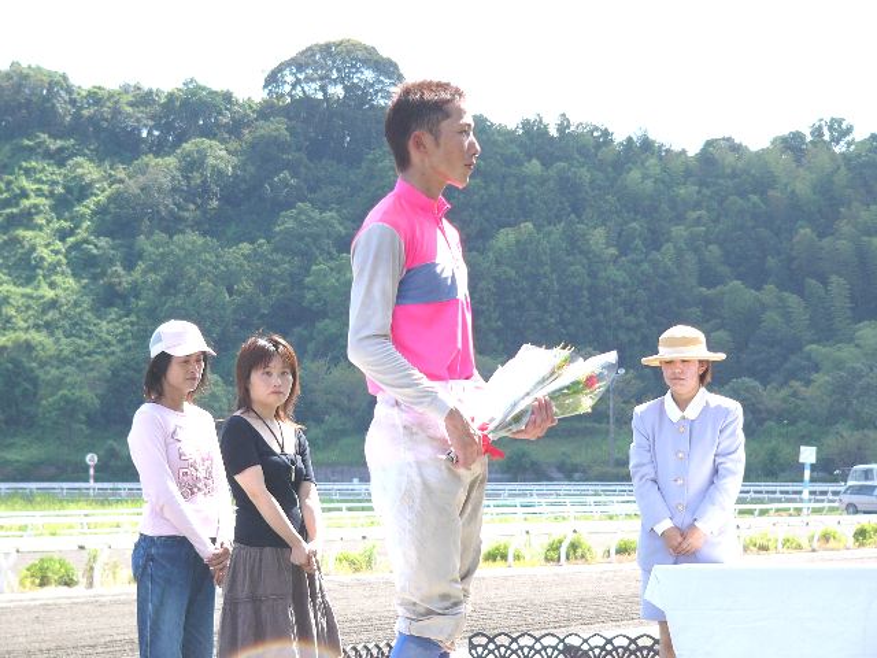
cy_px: 329
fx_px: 3420
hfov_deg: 14.6
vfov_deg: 11.0
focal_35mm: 135
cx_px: 438
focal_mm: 22.5
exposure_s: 1/250
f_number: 5.6
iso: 50
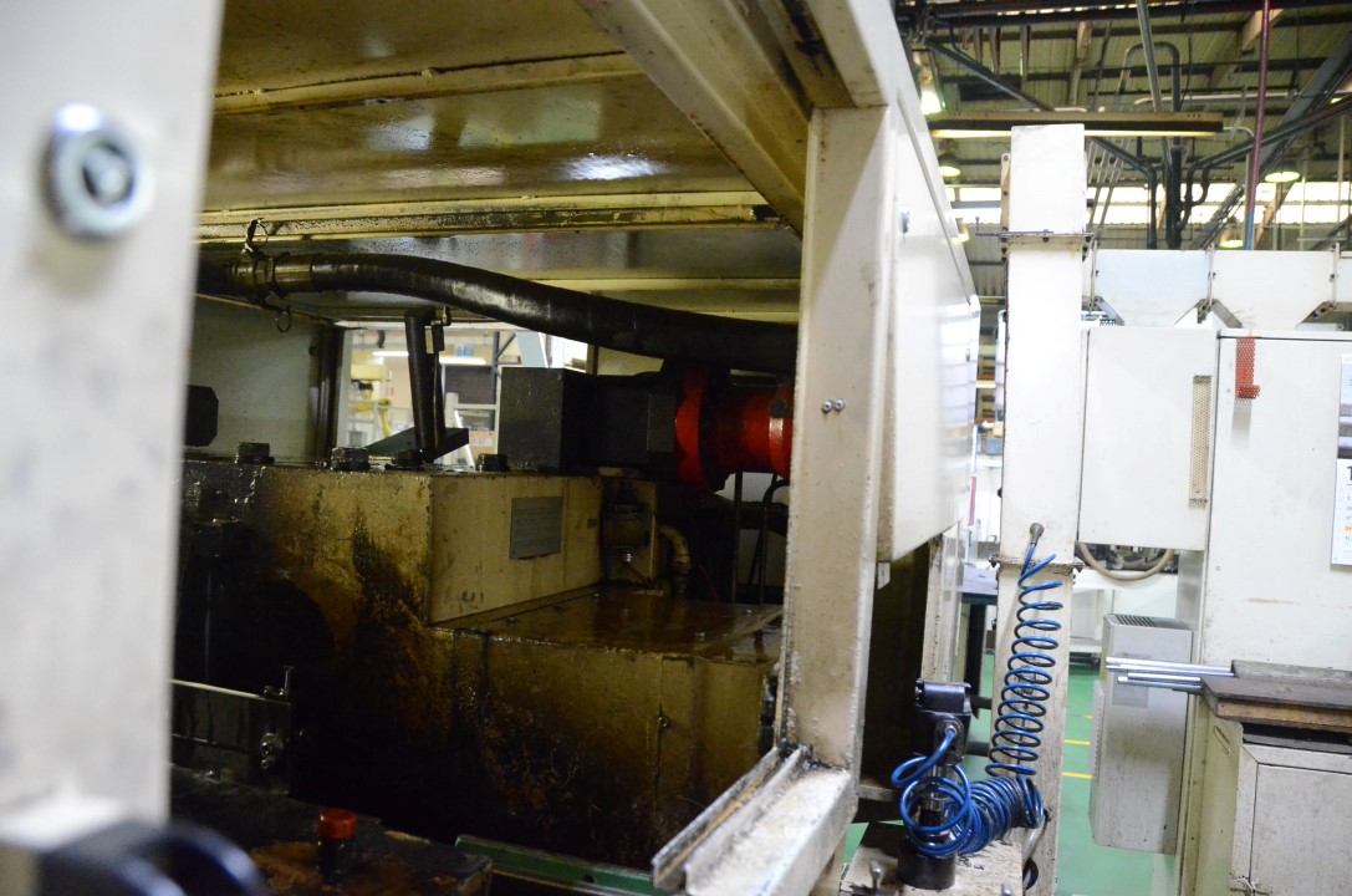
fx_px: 1012
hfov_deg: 67.5
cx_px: 676
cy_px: 448
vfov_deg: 47.7
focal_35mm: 27
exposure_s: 1/100
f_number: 4
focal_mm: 18
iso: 6400
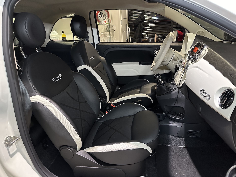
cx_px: 118
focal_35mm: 24
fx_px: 164
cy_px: 88
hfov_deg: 71.6
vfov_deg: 56.8
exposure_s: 1/35
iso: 640
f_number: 1.78
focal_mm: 6.86
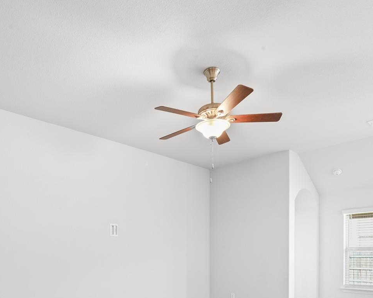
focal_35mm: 28
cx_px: 145
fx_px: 309
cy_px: 260
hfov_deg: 61.5
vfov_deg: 47.1
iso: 200
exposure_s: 1
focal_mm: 14
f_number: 14
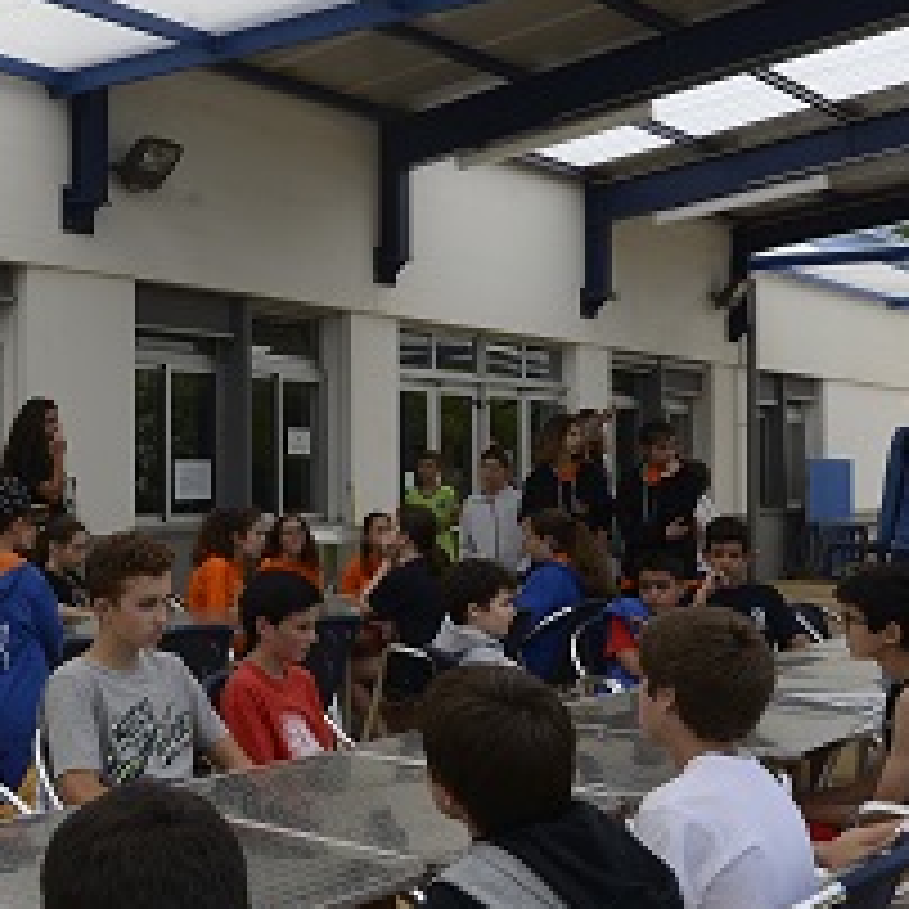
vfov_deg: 35.3
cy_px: 500
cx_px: 63
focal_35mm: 48
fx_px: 1426
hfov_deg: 33.2
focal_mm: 19
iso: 250
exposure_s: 1/125
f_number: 11
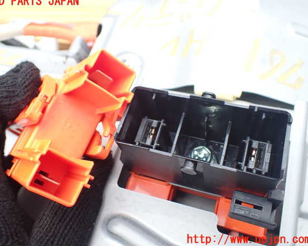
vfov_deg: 45.8
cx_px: 145
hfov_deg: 55.6
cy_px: 120
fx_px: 292
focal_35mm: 32
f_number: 2.3
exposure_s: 1/125
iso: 125
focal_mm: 5.4
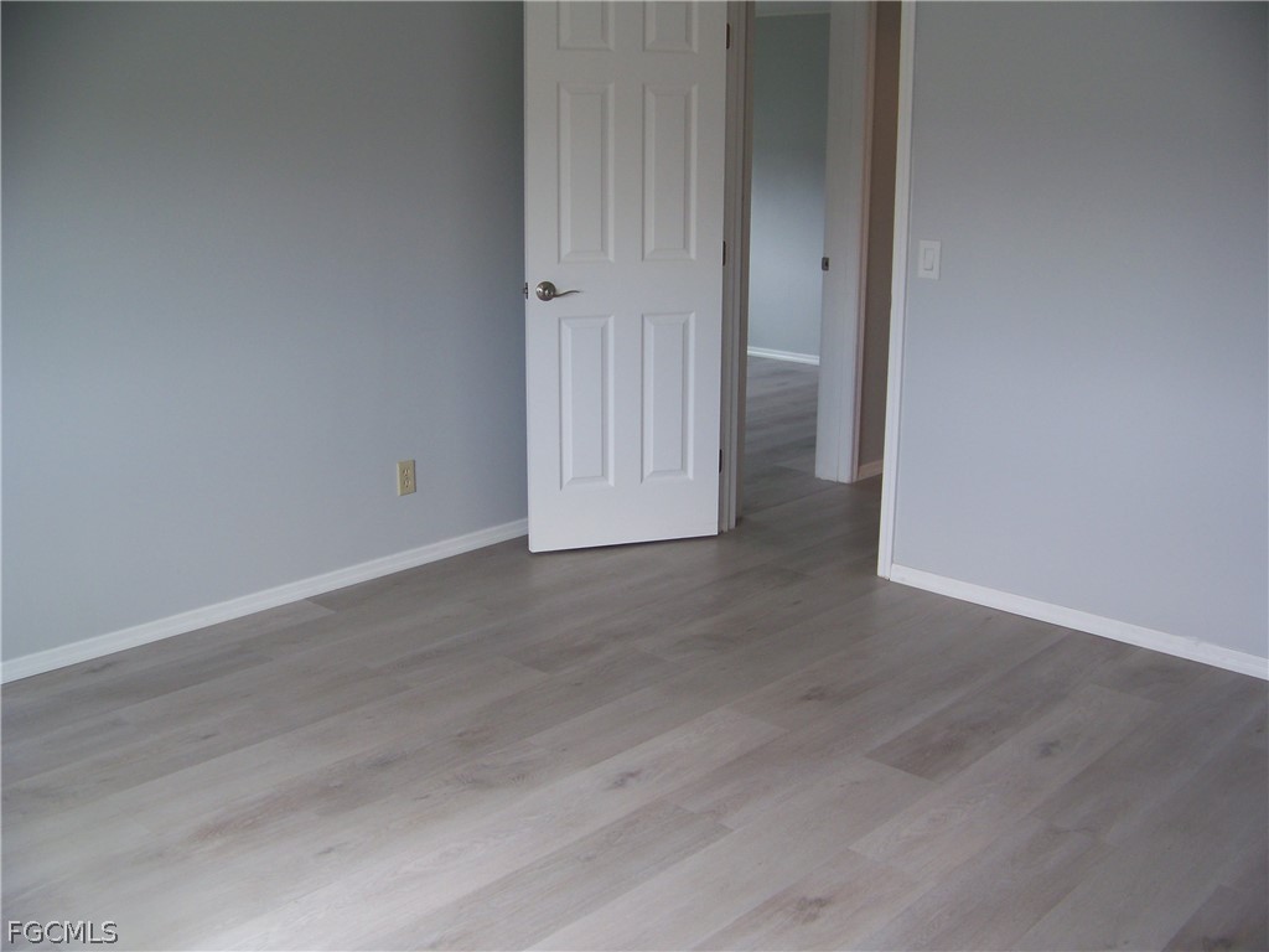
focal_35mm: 36
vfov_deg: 39.7
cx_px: 634
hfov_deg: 51.4
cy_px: 476
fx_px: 1320
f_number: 2.8
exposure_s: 1/40
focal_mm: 5.85
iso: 64
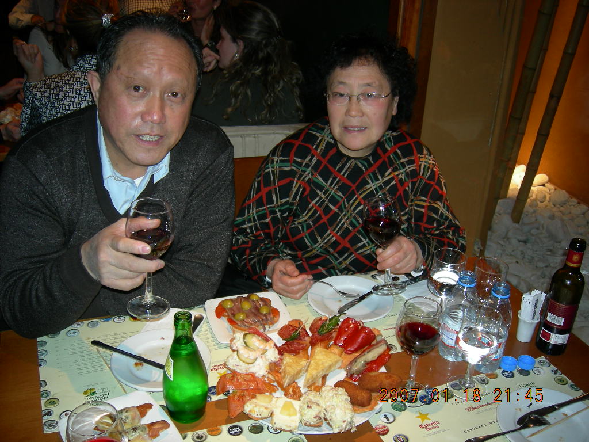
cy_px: 221
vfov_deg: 39.7
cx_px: 294
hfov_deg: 51.4
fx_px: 613
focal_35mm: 36
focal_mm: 7.5
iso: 64
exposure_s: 1/60.1
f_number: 2.7
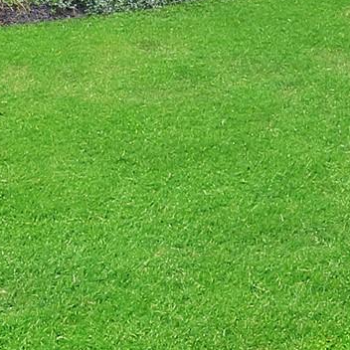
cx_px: 135
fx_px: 1293
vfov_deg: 14.3
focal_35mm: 113
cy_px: -189
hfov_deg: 15.4
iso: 100
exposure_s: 1/40
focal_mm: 11
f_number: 8
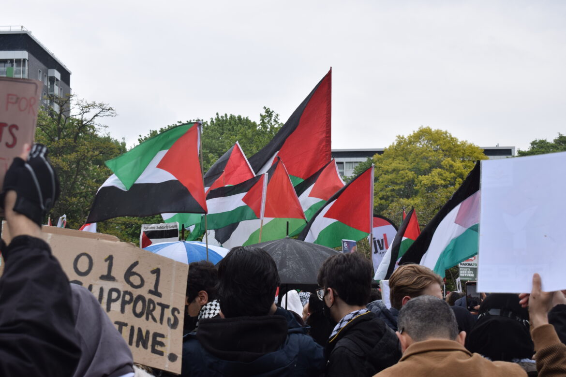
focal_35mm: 63
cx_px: 283
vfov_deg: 21.6
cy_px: 188
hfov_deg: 31.9
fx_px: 990
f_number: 8
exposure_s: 1/320
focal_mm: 42
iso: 200
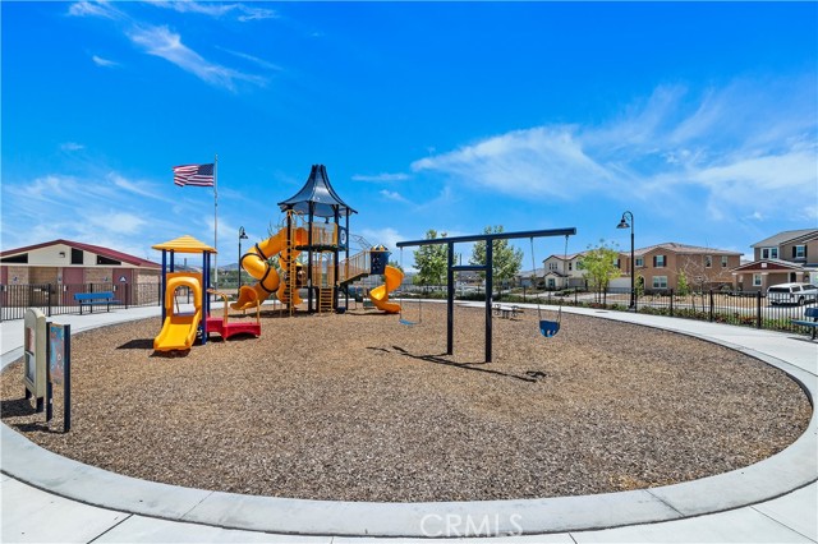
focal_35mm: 15
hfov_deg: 100.4
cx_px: 409
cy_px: 272
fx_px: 341
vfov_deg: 77.3
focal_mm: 15
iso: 500
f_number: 20
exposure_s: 1/250
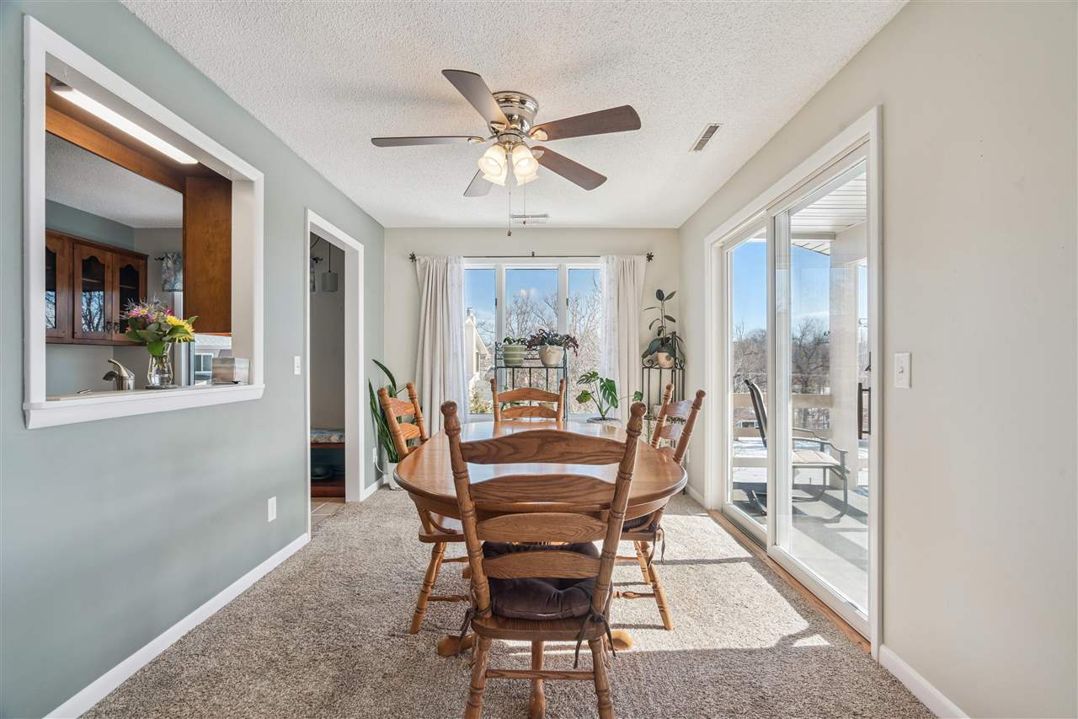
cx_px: 539
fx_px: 479
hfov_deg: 96.7
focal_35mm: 16
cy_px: 360
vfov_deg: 73.7
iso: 400
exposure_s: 1/50
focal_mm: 16
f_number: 10
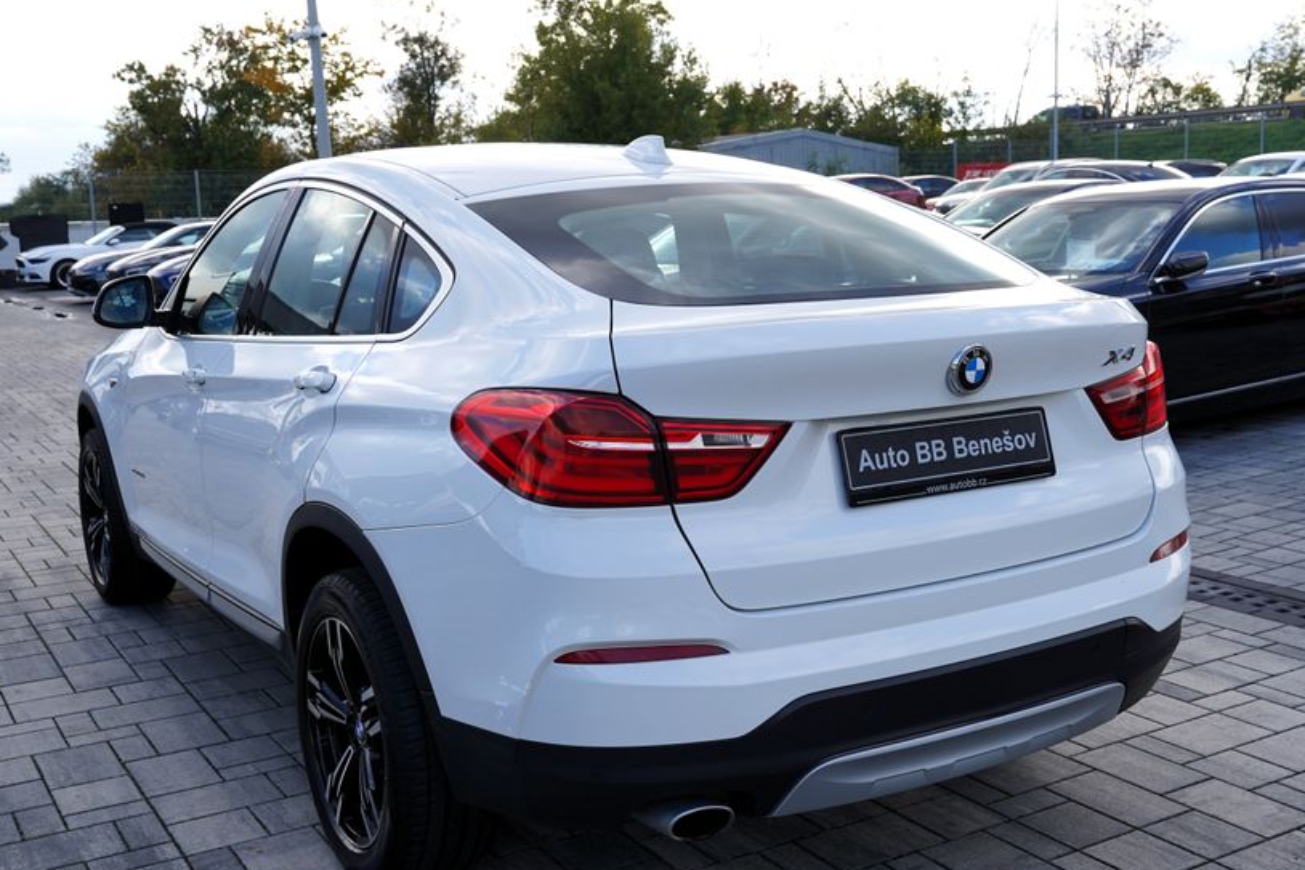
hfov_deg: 49.5
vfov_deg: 34.2
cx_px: 654
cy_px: 440
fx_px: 1414
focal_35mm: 39
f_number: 6.3
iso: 100
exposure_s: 1/160
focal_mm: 31
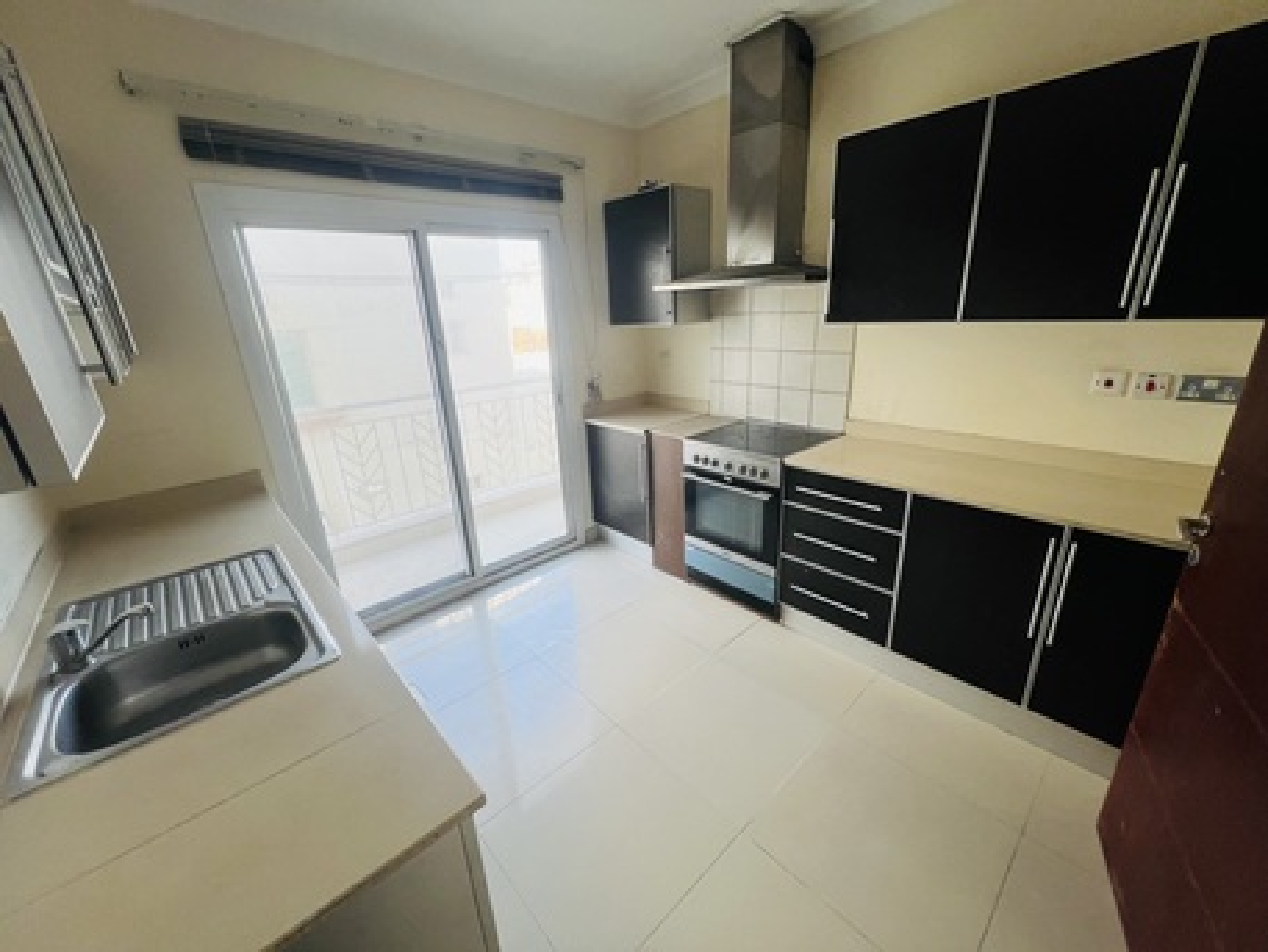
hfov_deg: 106.2
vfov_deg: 89.9
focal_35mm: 13
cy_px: 476
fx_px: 476
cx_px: 634
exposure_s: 1/99
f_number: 1.8
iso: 50
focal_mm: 1.57
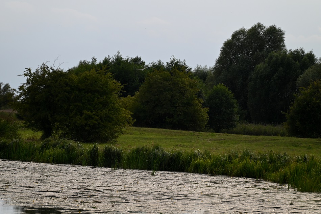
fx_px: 2676
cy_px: 107
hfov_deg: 6.9
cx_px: 160
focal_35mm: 300
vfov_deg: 4.6
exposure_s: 1/1000
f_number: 5.6
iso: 200
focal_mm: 300
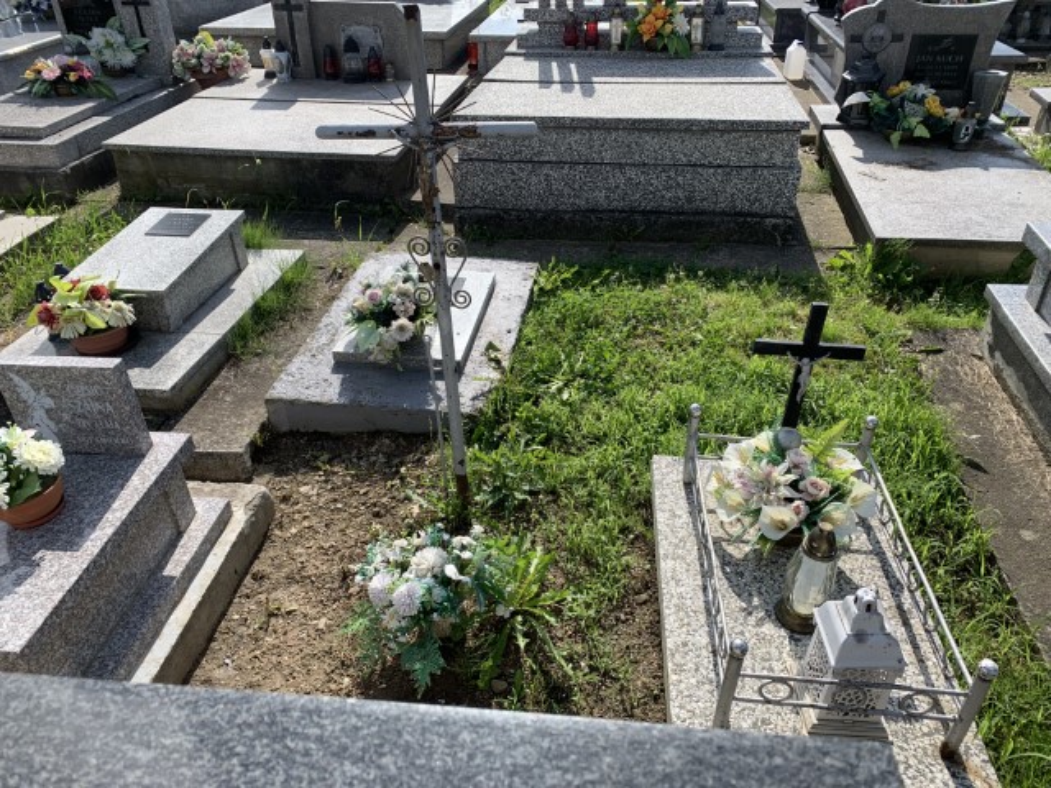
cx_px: 526
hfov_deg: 67.3
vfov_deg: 53.1
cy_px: 394
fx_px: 789
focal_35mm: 26
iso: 25
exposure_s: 1/1880
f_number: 1.8
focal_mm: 4.25
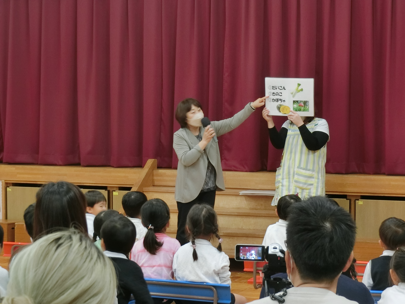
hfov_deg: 21.1
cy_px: 152
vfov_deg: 15.9
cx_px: 202
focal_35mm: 93
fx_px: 1088
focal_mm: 16.5
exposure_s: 1/15
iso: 400
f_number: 5.6
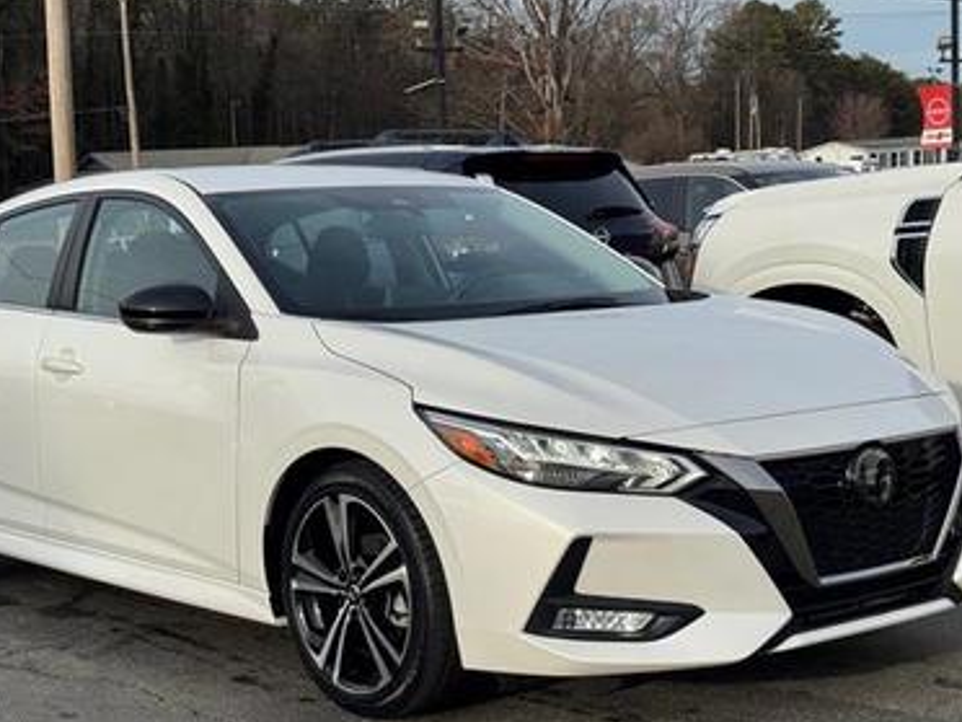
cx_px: 414
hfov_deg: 29.8
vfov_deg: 22.6
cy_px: 435
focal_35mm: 65
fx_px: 1806
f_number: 1.78
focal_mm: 6.76
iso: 64
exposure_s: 1/4049
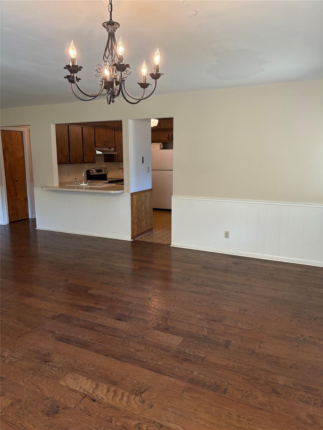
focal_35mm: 26
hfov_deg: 53.1
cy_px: 215
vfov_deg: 67.3
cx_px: 162
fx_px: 323
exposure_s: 1/120
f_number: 1.6
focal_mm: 5.96
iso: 250
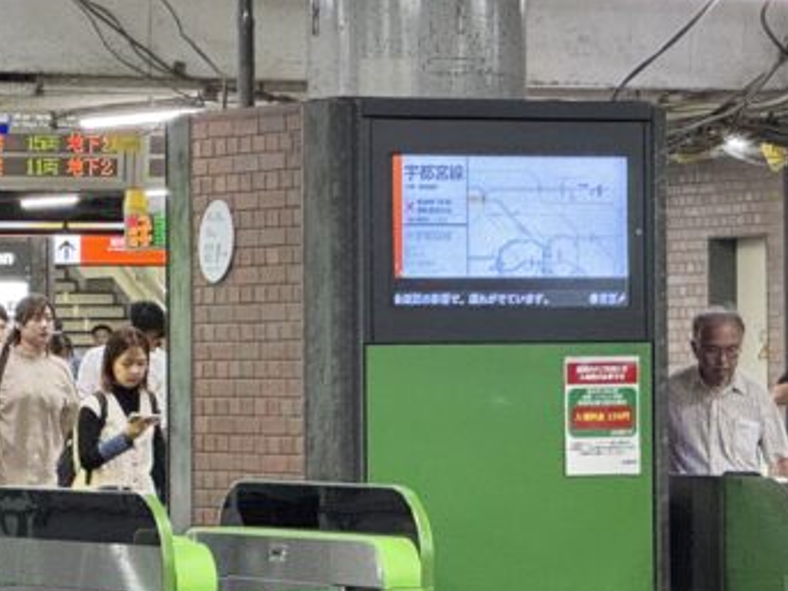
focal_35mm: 230
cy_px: 310
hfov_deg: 8.5
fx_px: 5234
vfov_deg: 6.5
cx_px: 944
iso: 250
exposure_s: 1/50
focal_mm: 9
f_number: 2.8
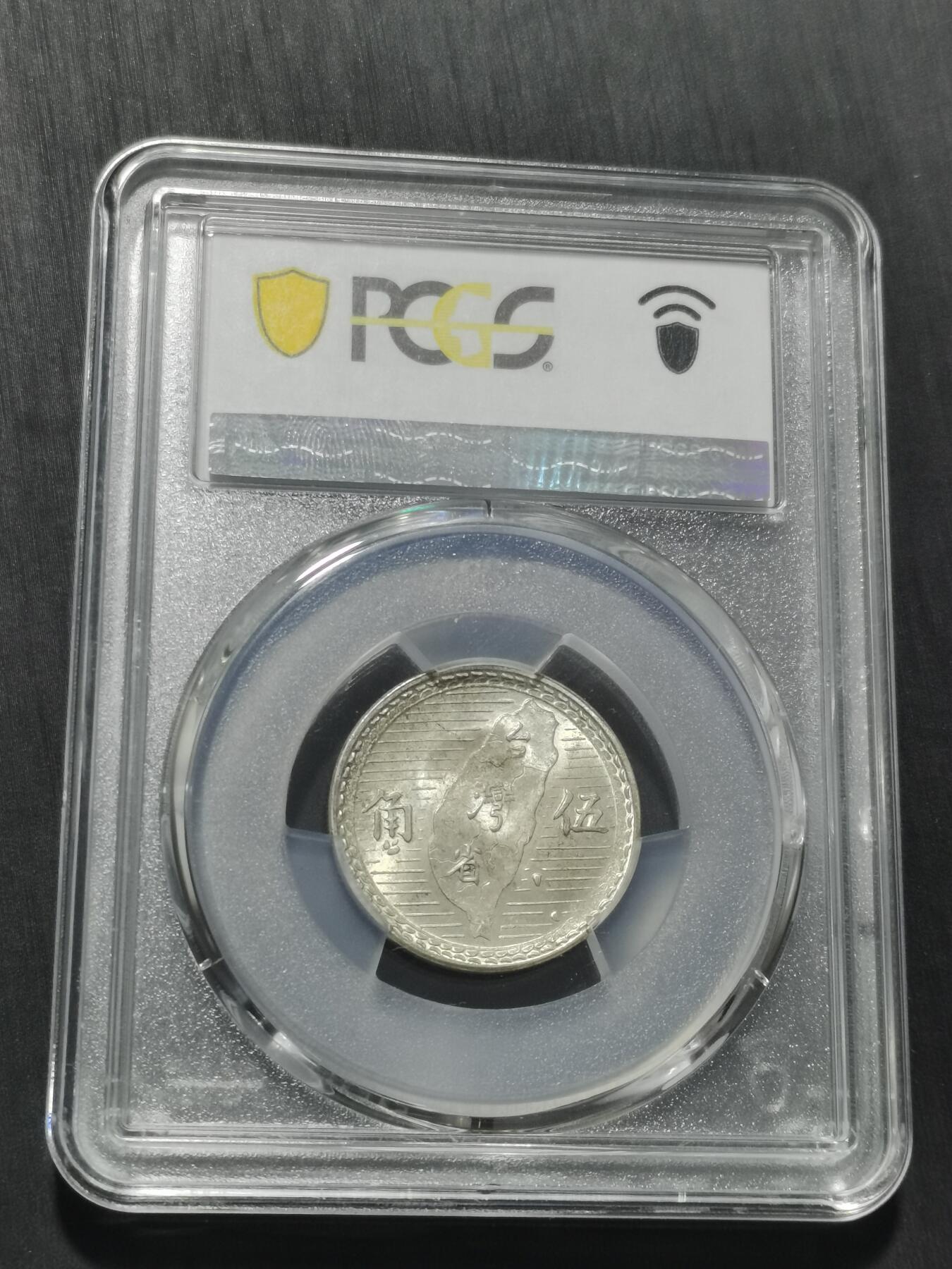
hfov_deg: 21.9
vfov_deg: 29.0
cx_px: 476
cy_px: 634
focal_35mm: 67
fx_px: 2457
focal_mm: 5.58
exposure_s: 1/120
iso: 125
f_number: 1.8
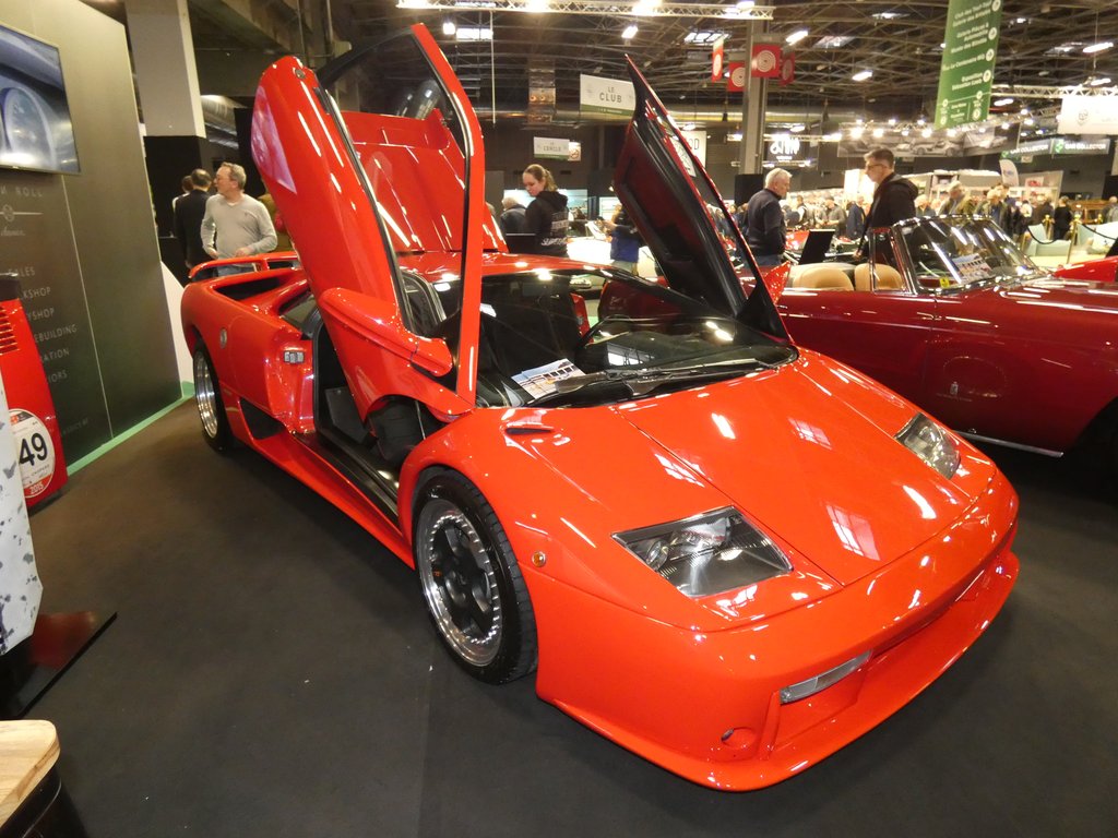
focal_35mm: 20
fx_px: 646
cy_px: 419
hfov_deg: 81.7
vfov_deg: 66.0
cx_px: 559
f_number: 2.8
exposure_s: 1/60
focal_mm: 3.6
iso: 640
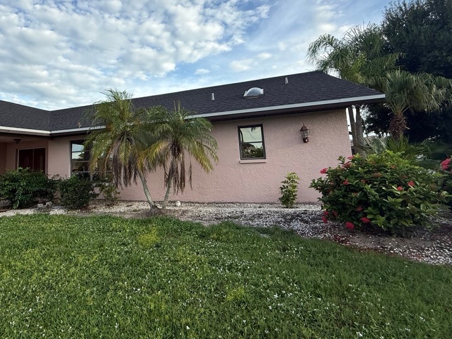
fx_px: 261
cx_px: 161
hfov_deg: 79.7
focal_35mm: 20
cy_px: 132
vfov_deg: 65.2
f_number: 2.2
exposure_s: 1/841
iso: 50
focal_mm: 2.22
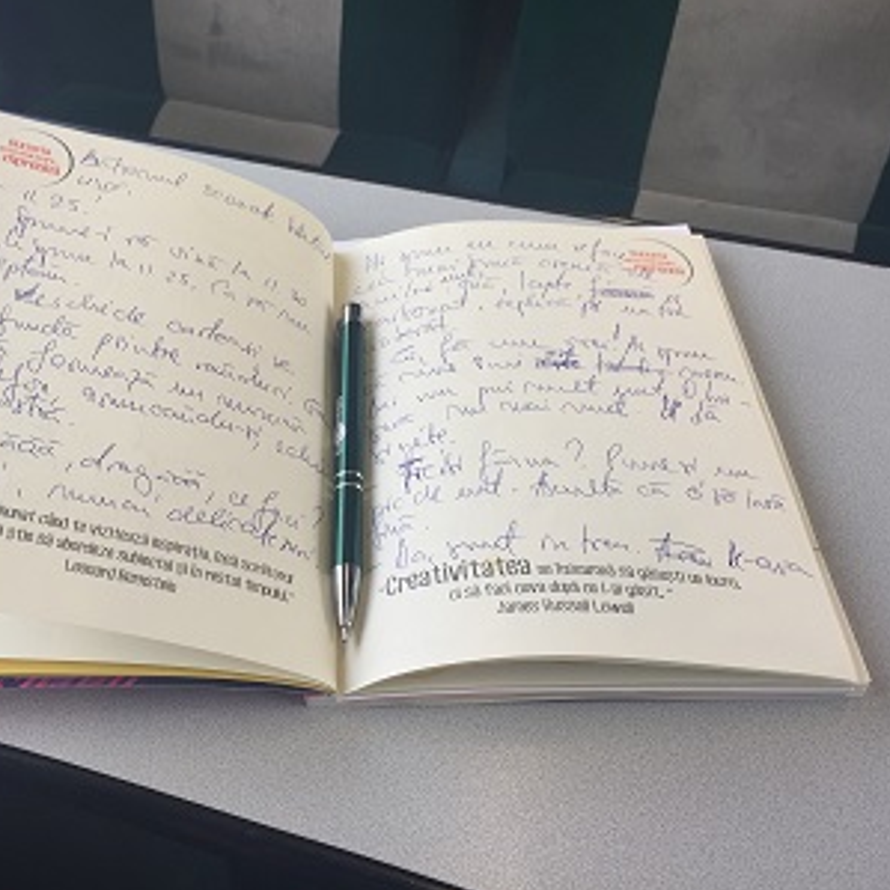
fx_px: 1018
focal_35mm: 35
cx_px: 324
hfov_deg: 46.7
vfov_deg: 47.2
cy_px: 441
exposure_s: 1/100
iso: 50
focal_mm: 4.15
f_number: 2.2
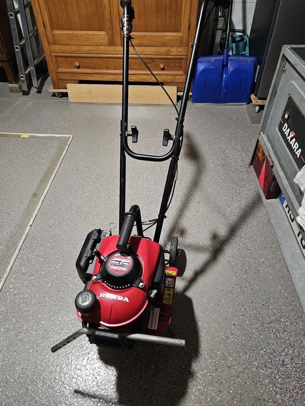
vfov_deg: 71.6
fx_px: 282
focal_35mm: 24
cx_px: 154
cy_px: 197
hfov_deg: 56.8
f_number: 1.8
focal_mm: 5.4
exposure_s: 1/30
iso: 640
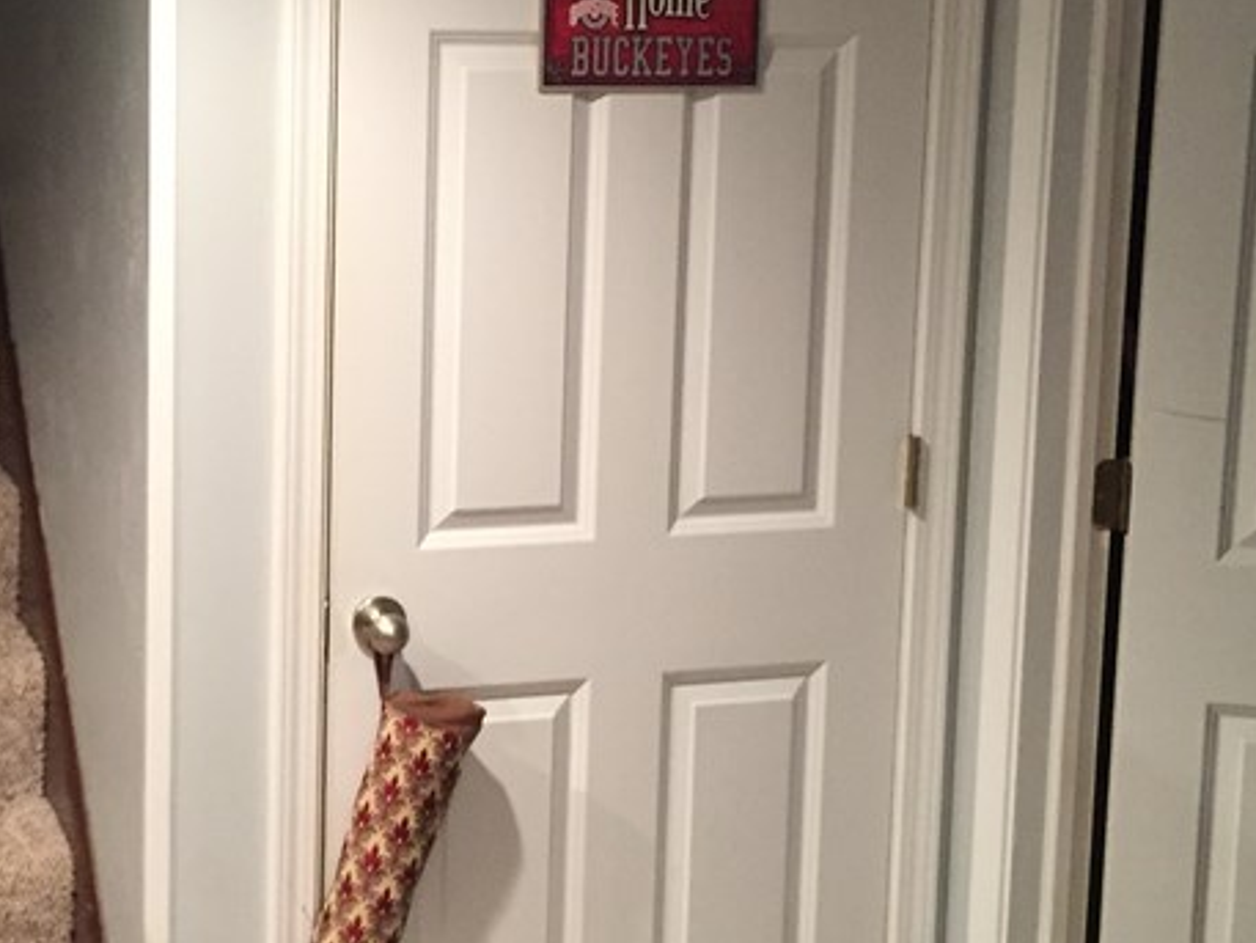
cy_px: 330
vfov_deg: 22.5
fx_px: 2359
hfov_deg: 29.5
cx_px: 385
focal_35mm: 65
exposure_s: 1/30
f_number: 2.2
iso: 250
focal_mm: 4.15
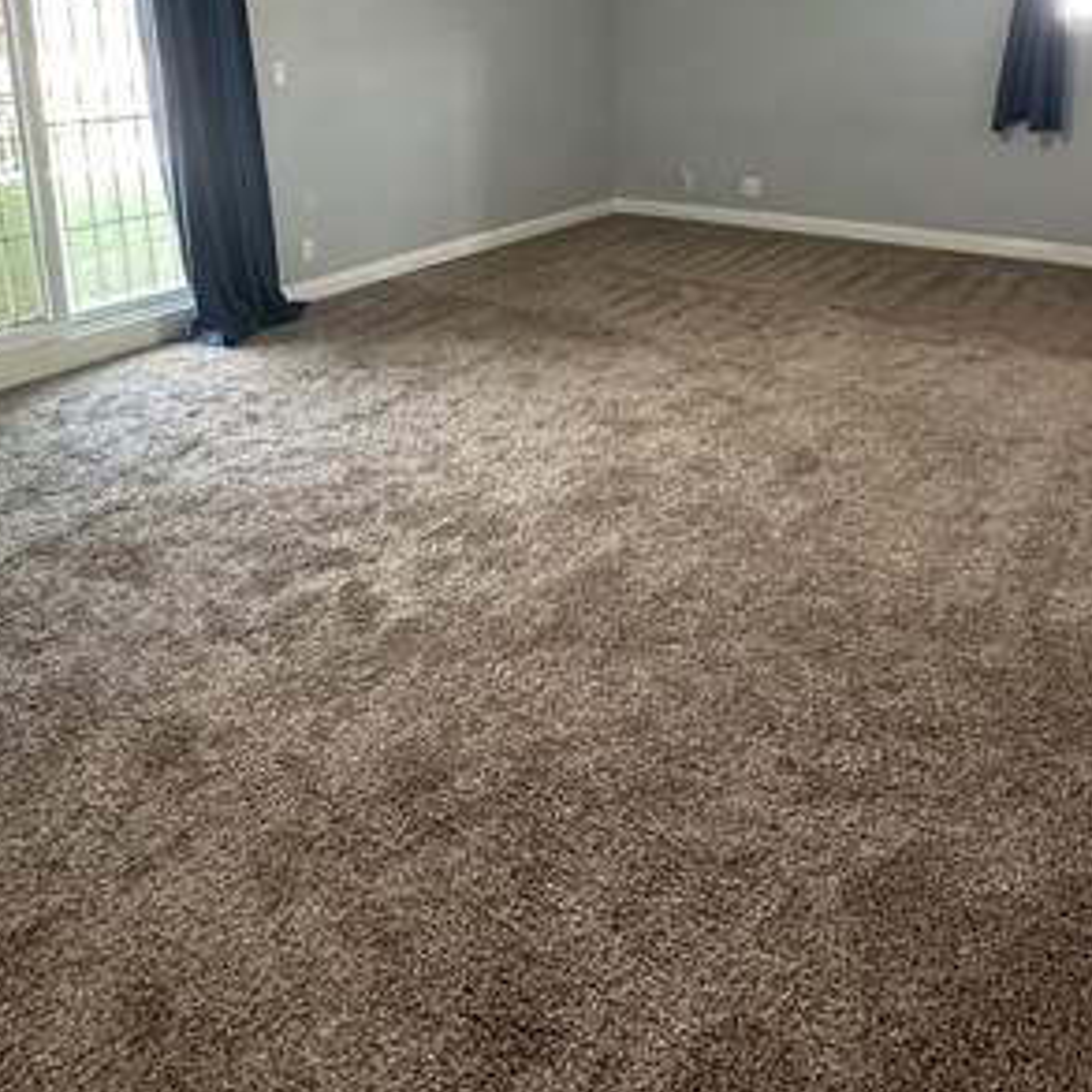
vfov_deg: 56.2
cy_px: 276
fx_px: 964
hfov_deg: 58.7
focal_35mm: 27
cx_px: 447
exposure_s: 1/60
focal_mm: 2.22
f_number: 2.2
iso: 250
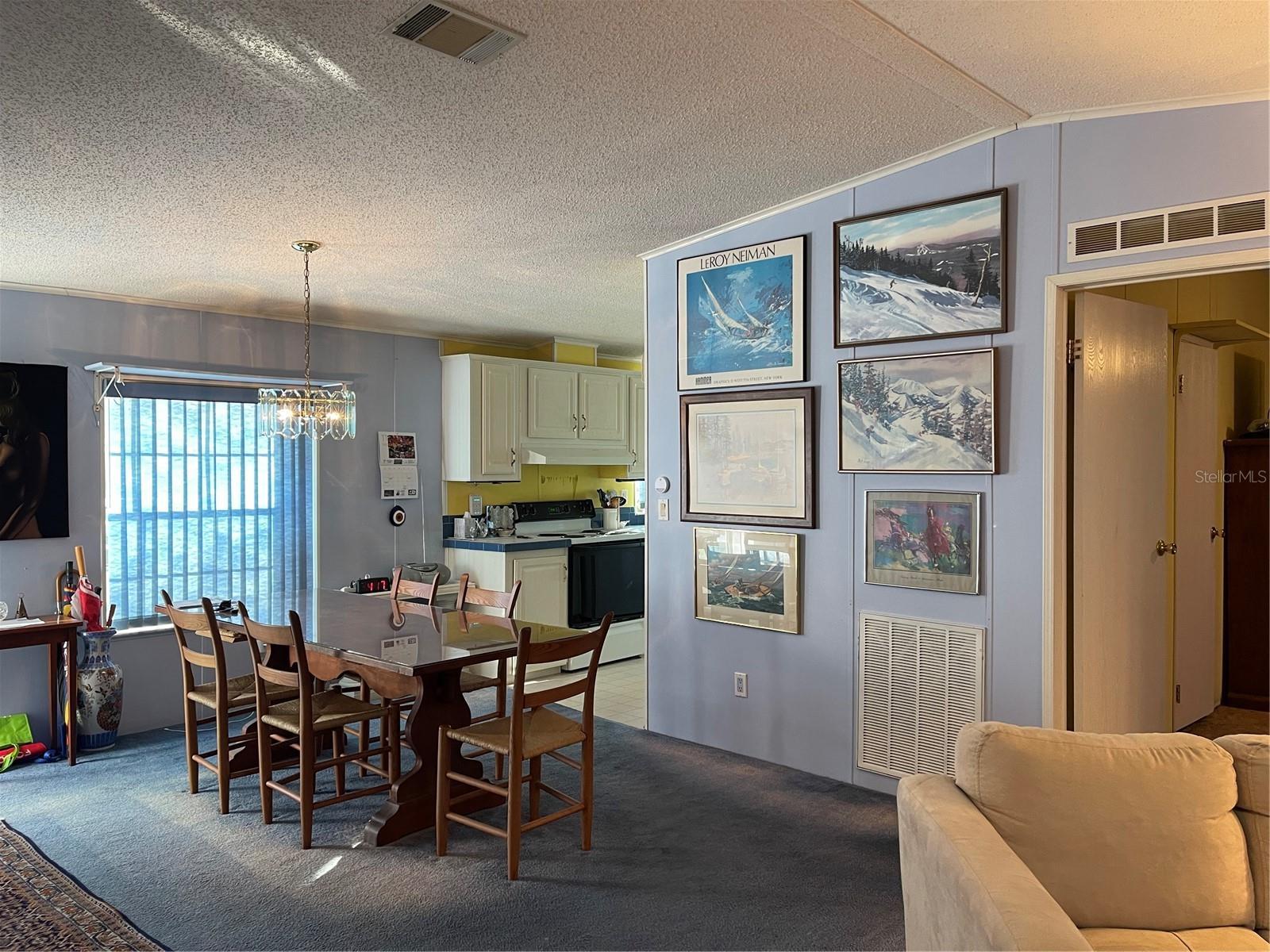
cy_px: 476
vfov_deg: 54.9
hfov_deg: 69.4
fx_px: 917
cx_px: 635
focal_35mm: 25
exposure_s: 1/60
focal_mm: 5.1
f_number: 1.6
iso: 125
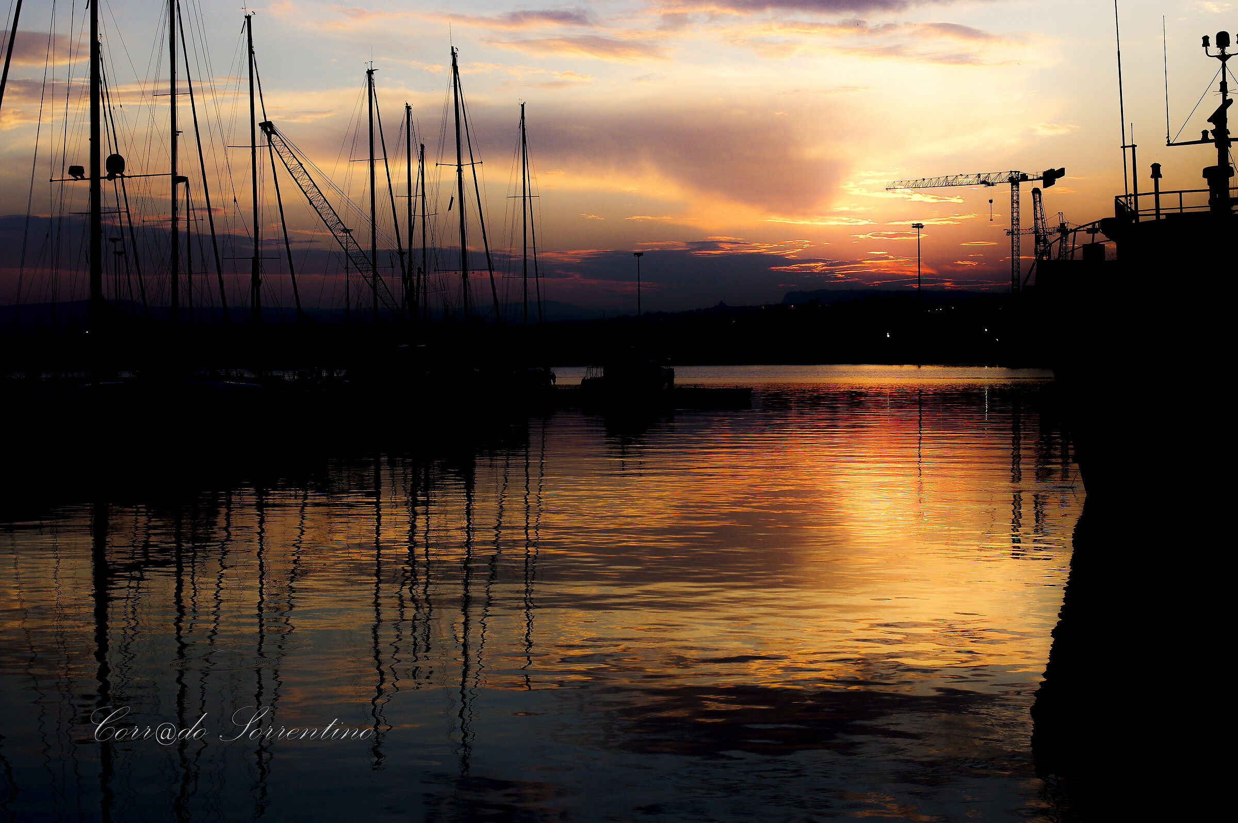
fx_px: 2062
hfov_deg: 33.4
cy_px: 412
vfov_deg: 22.6
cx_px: 619
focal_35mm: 60
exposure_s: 1/400
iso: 400
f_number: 7.1
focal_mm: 40
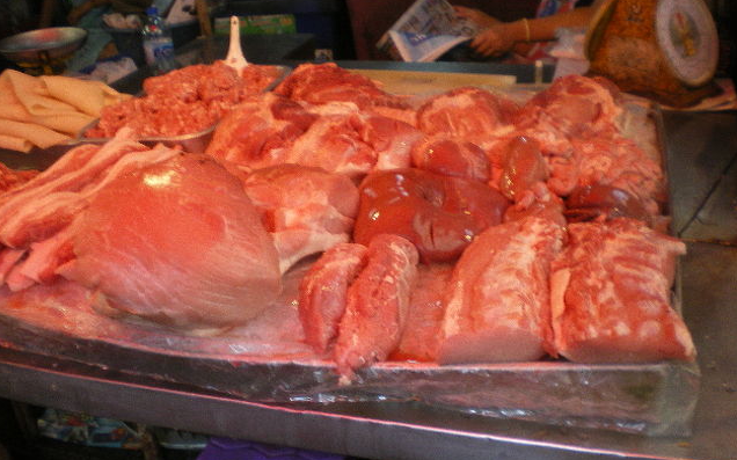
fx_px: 783
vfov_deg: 32.6
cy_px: 275
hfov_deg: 50.4
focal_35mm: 39
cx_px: 365
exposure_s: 1/60
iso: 250
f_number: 3.1
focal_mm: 6.3
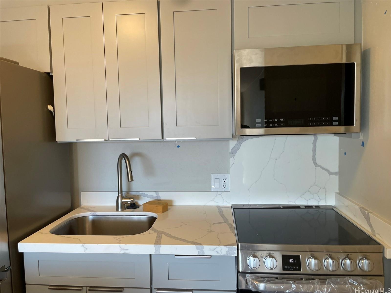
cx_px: 196
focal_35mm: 26
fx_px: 294
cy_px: 146
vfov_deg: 53.1
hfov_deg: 67.3
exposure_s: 1/120
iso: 80
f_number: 1.6
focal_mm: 4.2
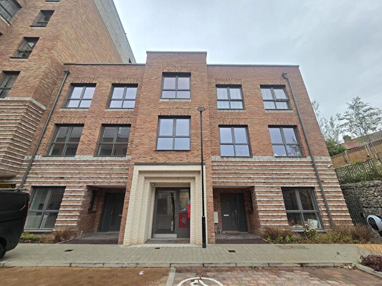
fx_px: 143
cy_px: 143
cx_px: 191
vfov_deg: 89.9
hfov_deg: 106.2
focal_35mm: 13
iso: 50
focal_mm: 2.2
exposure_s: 1/490
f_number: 2.2
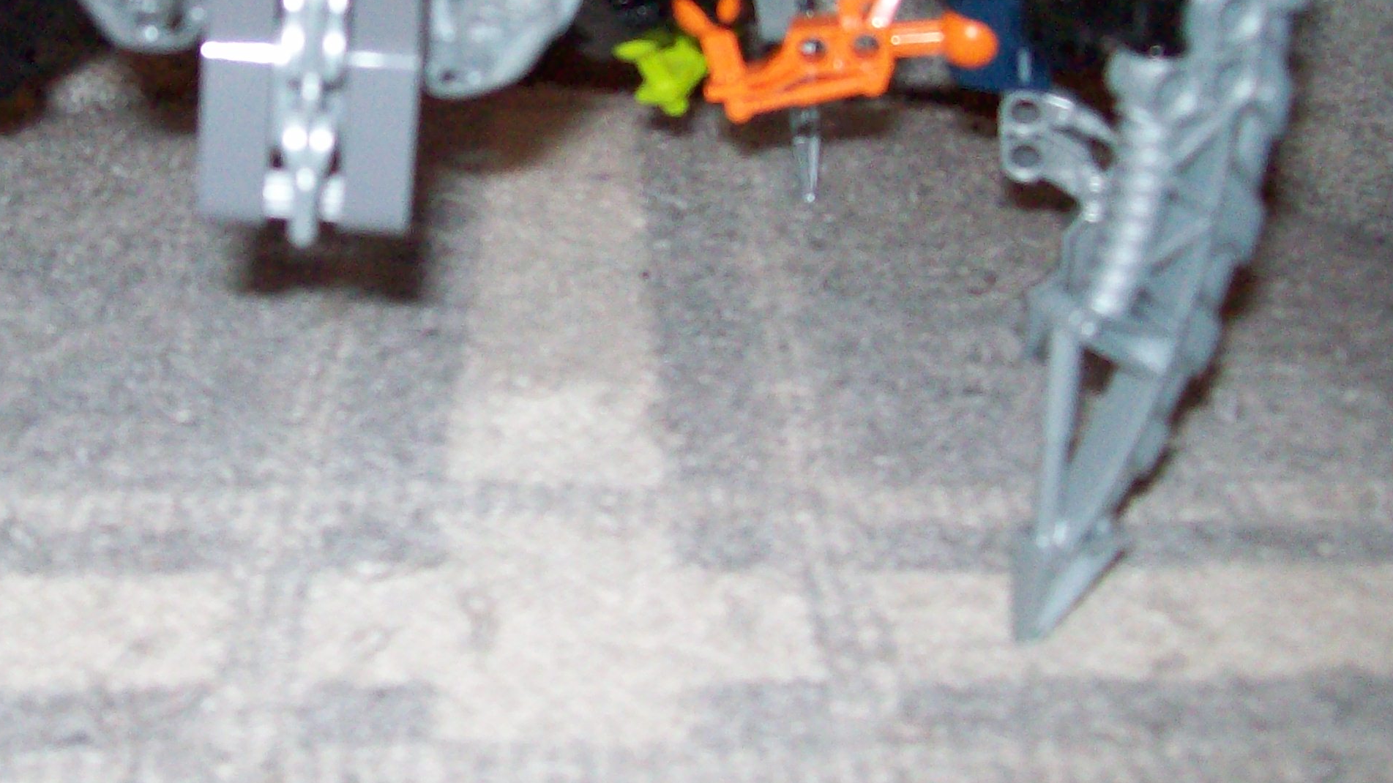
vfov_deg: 18.9
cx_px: 291
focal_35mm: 63
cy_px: 162
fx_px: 2327
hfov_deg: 32.5
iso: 200
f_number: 2.7
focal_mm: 6
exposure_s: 1/64
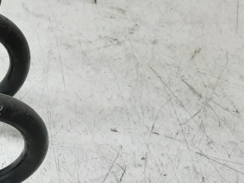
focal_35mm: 76
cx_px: -88
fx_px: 536
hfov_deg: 22.5
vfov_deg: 19.0
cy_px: 174
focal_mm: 2.91
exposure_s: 1/50
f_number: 1.9
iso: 80
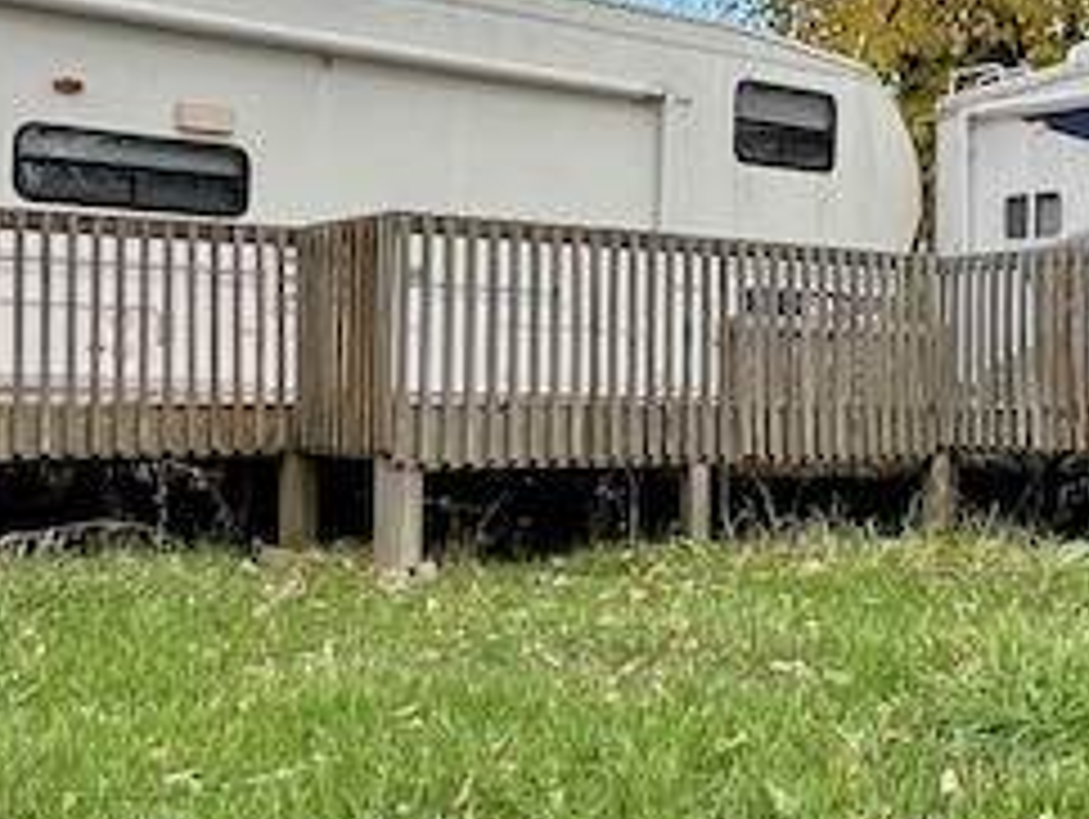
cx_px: 878
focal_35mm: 55
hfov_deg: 33.8
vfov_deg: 26.6
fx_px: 1732
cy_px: 382
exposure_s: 1/374
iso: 32
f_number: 1.8
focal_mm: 1.57
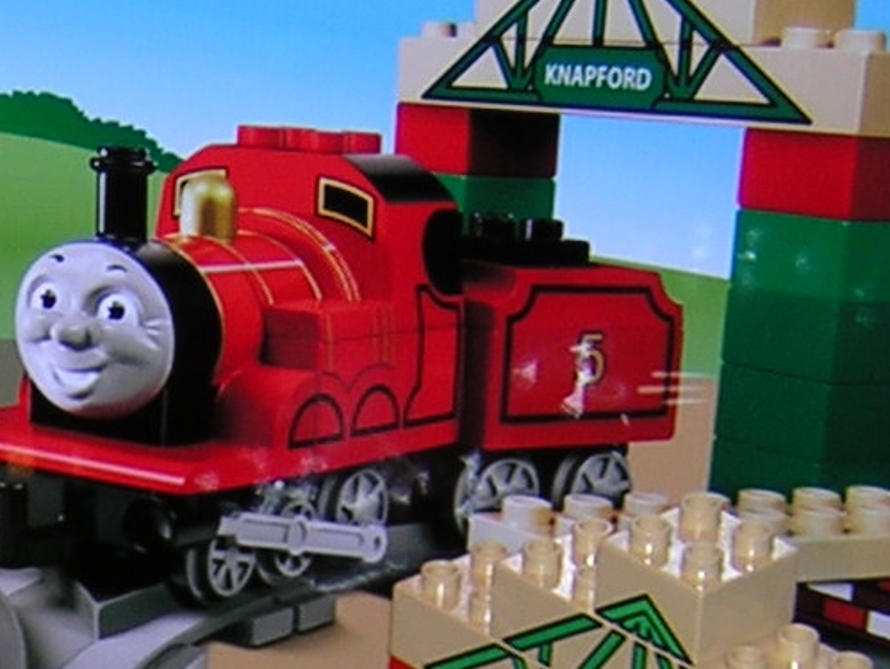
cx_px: -23
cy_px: 1015
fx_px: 4451
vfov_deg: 8.4
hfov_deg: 11.3
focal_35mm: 173
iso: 100
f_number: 3.2
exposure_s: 1/60.1
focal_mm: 7.1
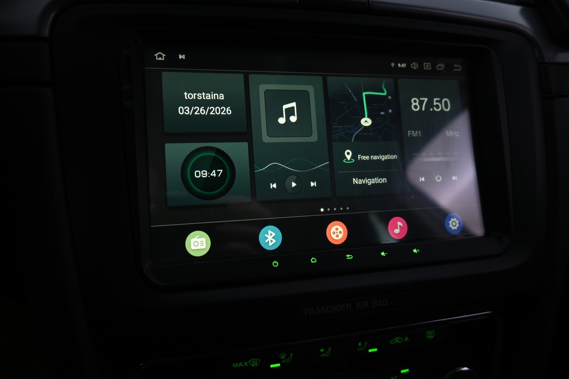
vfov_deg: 53.1
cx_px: 284
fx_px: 379
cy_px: 190
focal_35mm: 24
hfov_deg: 73.7
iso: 320
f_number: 3.5
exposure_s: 1/25
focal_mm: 16
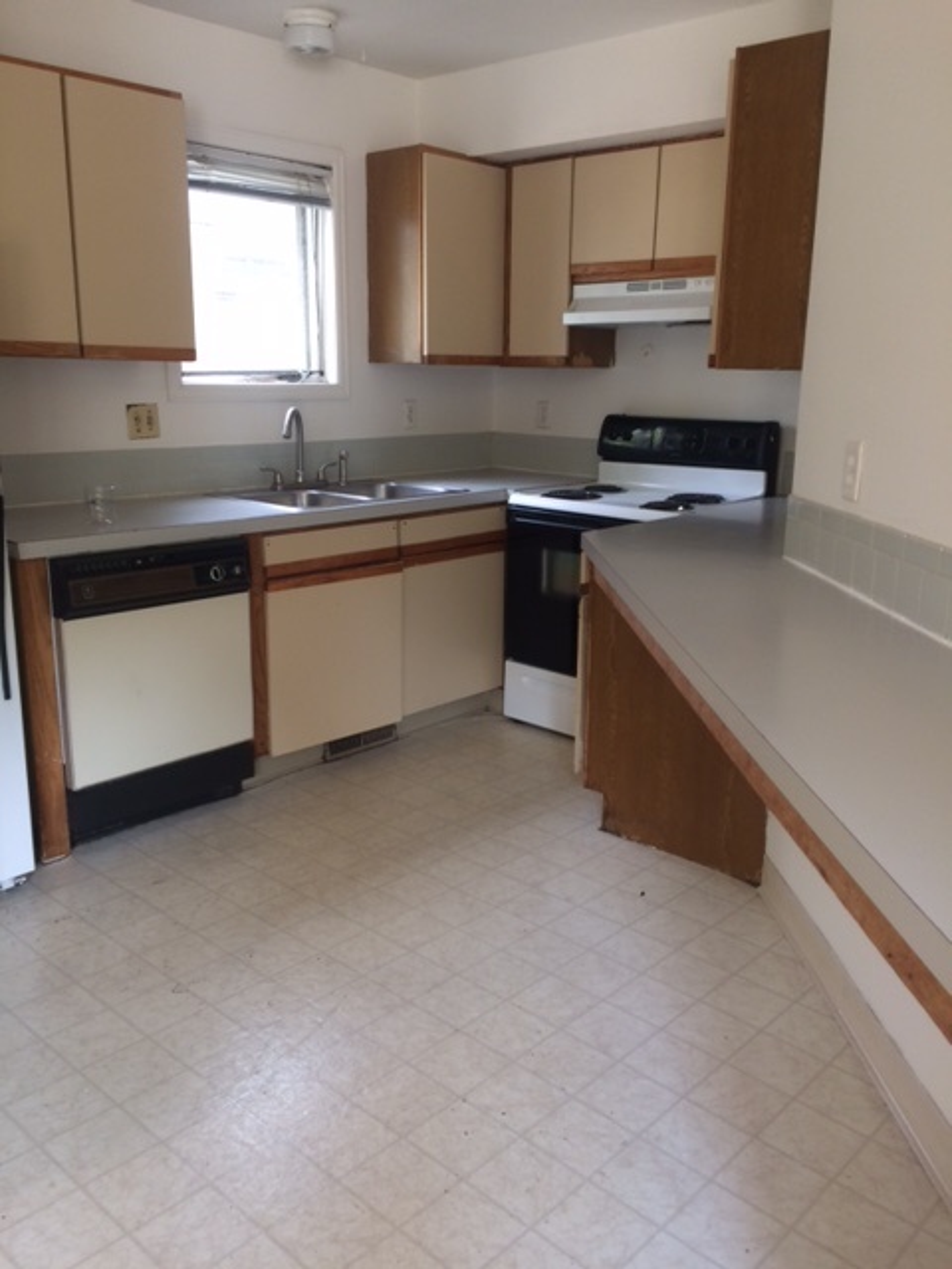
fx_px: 1063
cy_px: 634
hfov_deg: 48.2
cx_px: 476
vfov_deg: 61.7
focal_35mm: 29
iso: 80
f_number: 2.2
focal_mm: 4.15
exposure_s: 1/30
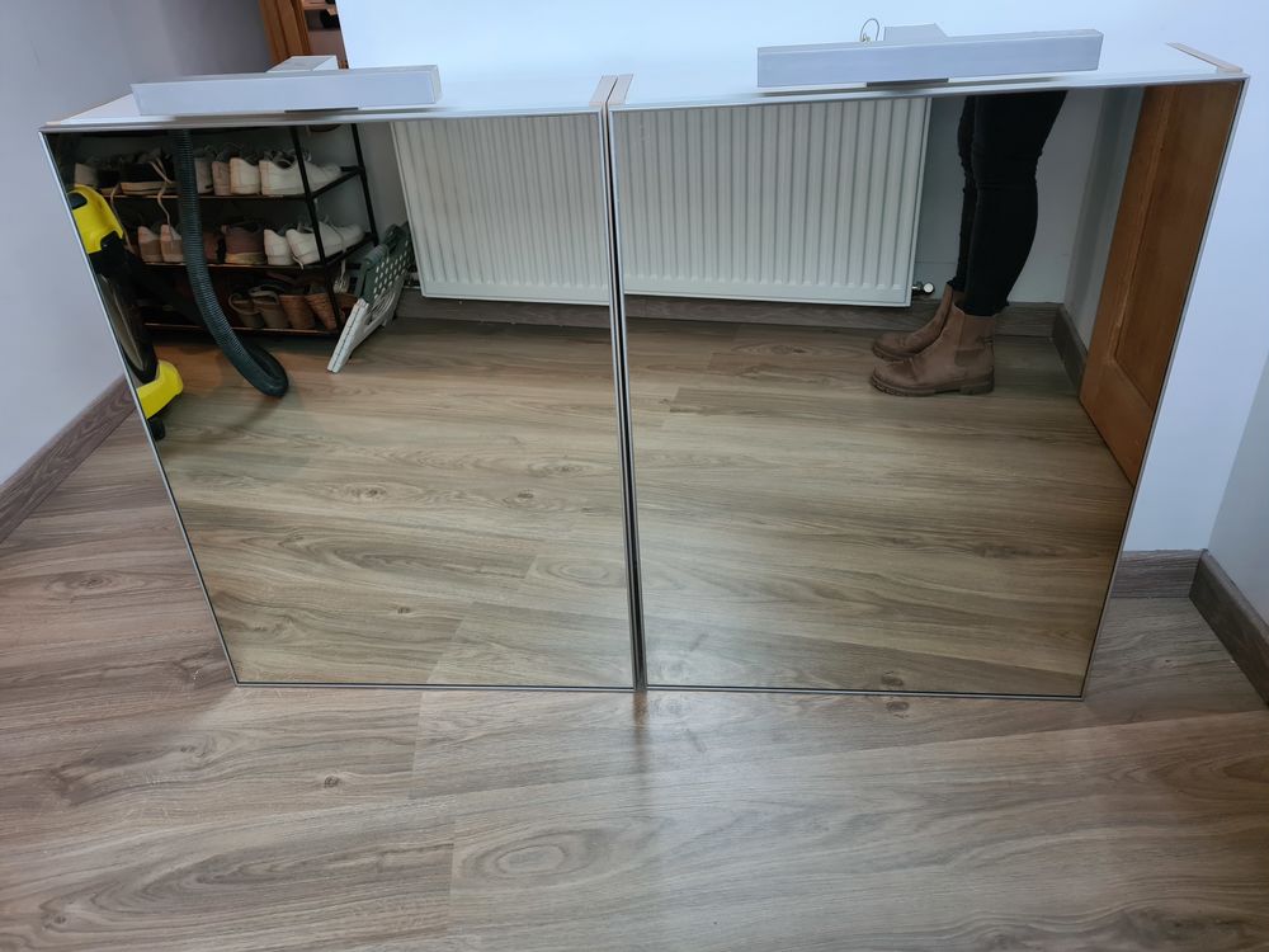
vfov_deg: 53.1
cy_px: 476
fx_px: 953
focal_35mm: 26
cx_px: 634
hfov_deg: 67.3
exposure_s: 1/50
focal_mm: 5.4
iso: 200
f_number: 1.8
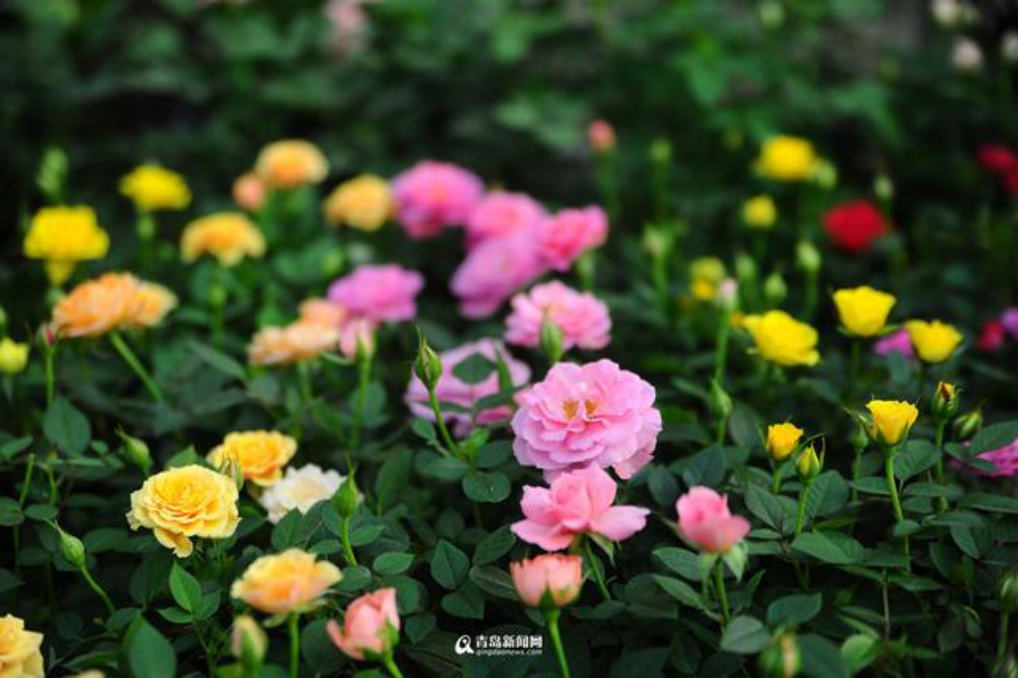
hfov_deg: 31.0
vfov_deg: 20.9
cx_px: 509
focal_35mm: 65
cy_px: 339
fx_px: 1837
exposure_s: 1/320
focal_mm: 65
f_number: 2.8
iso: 200
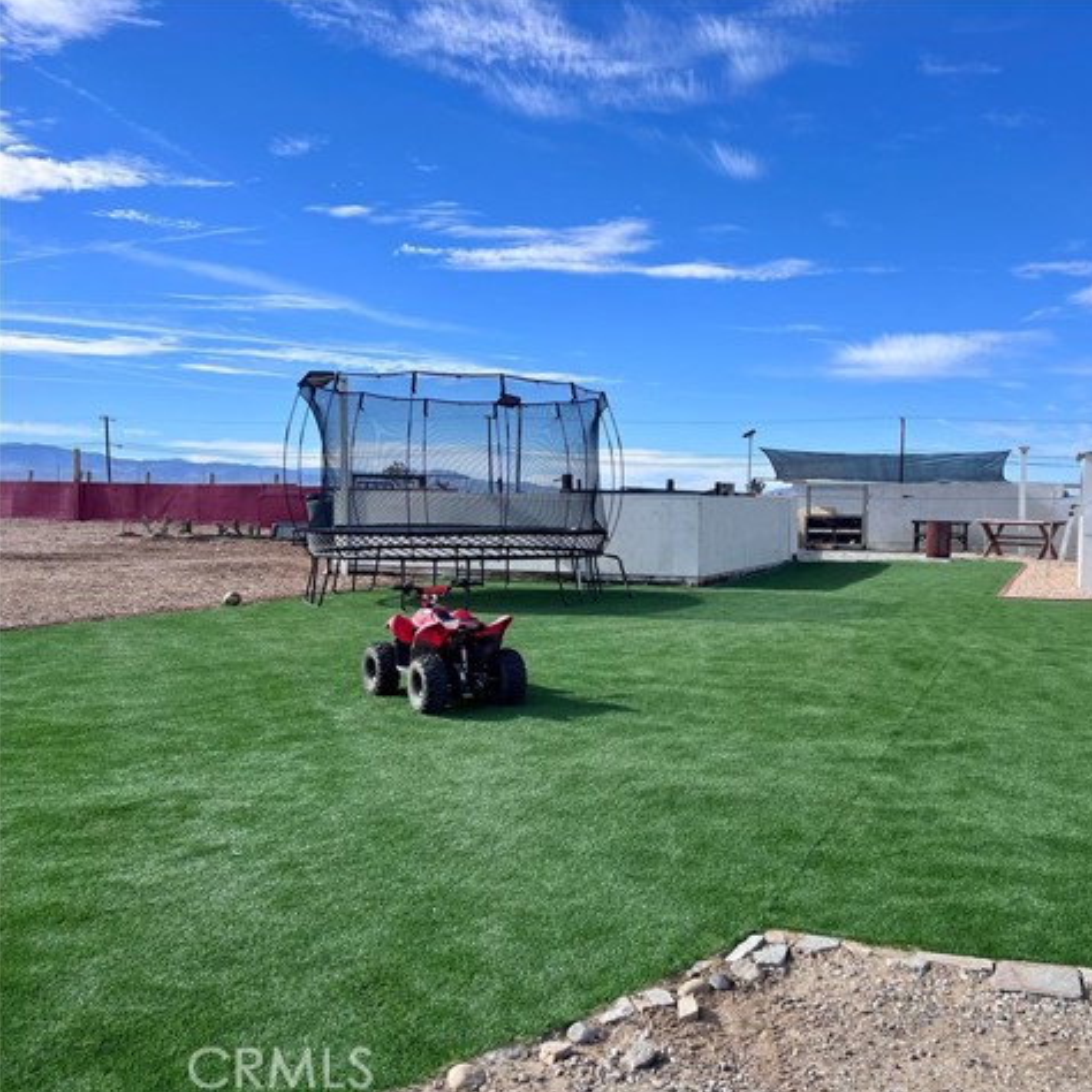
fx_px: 1106
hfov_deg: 51.5
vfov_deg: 52.5
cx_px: 735
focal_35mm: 31
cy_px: 548
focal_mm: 5.7
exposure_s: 1/5076
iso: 50
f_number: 1.5
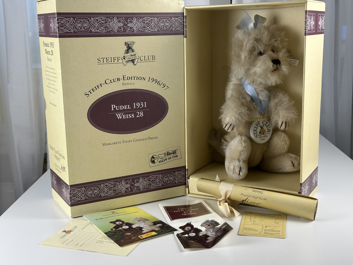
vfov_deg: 30.3
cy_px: 132
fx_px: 489
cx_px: 176
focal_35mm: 48
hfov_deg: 39.7
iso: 40
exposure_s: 1/119
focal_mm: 6.86
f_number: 1.78
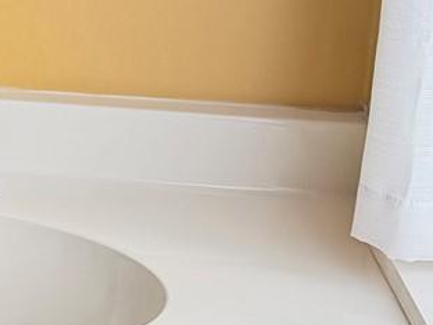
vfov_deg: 11.8
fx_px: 1539
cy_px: -56
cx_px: -498
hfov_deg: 13.2
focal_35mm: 123
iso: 80
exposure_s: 1/571
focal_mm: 6.76
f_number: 1.78
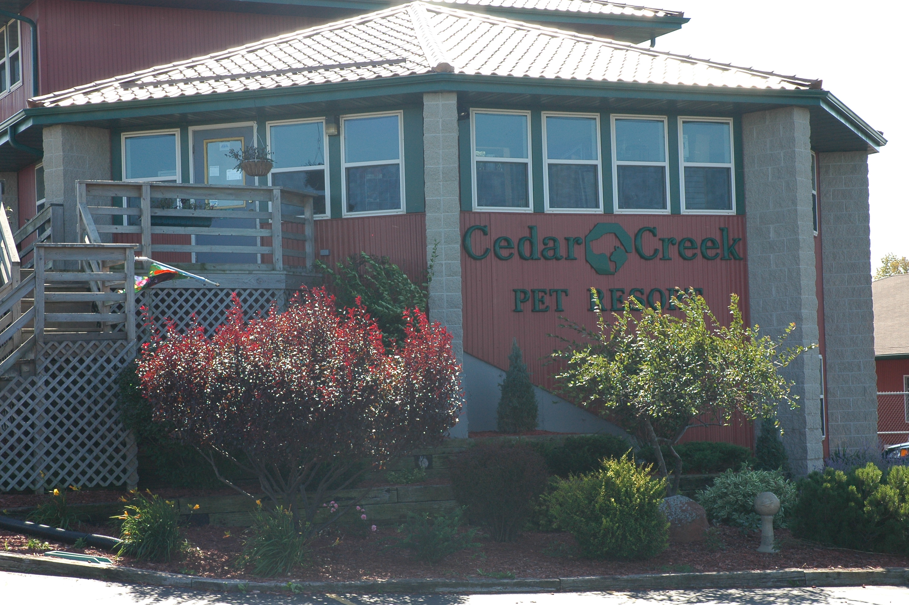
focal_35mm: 75
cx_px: 454
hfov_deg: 27.0
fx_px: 1892
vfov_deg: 18.1
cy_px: 302
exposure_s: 1/160
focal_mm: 50
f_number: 9
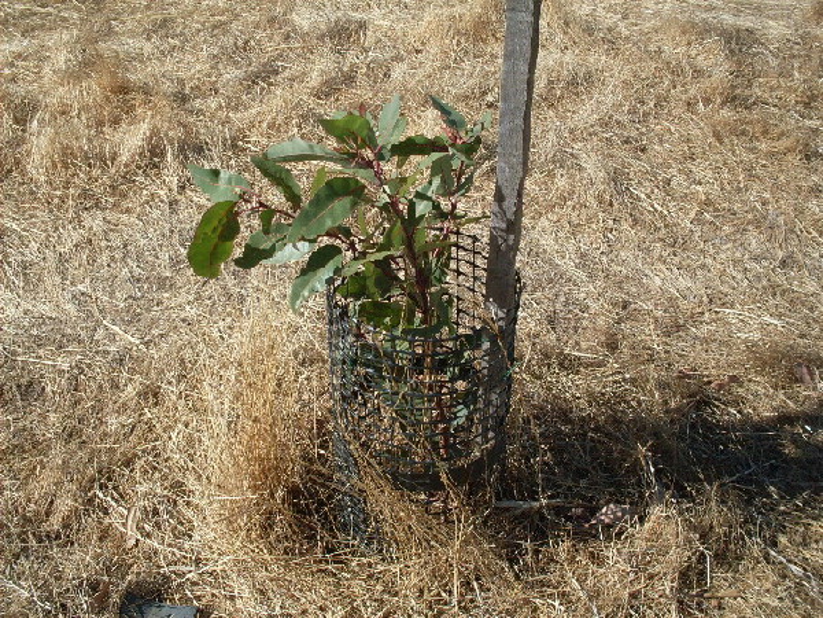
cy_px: 309
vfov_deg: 37.7
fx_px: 903
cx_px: 412
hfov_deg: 49.0
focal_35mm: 38
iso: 80
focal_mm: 6.3
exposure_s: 1/180
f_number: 8.4
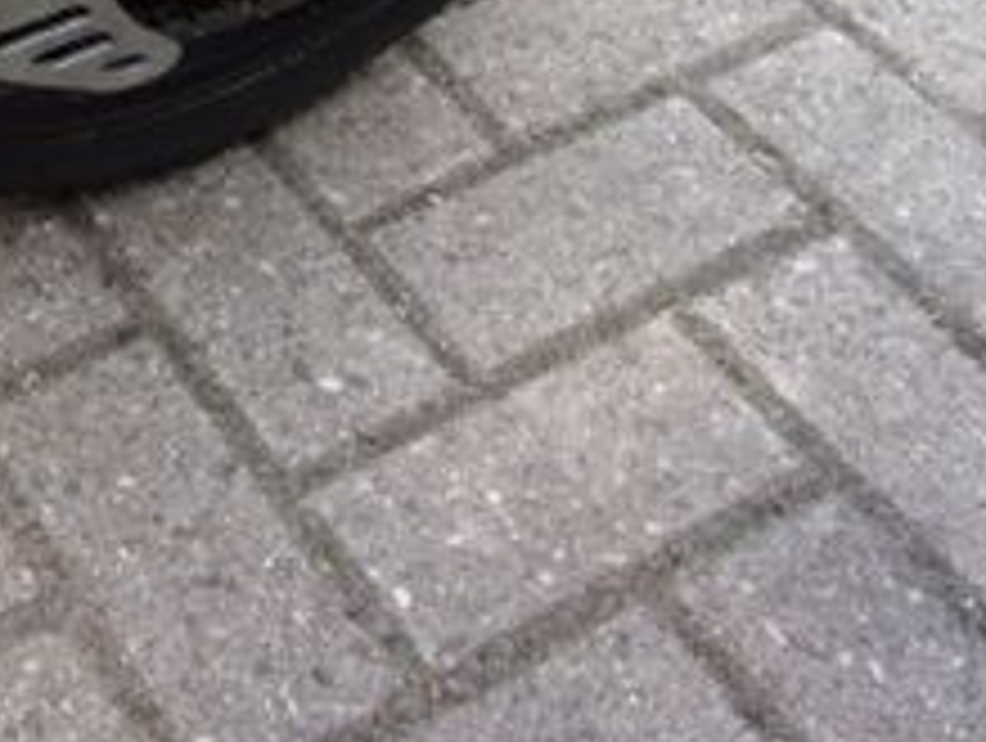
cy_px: -216
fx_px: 1997
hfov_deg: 25.9
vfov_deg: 19.5
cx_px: -63
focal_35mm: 70
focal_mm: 4.3
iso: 80
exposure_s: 1/70
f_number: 3.3
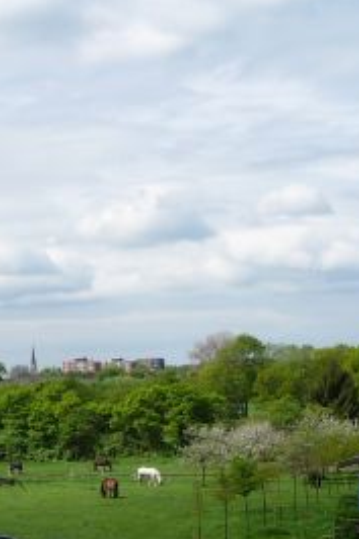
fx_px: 1408
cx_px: 95
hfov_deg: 14.5
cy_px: 567
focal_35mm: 94
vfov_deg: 20.8
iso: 100
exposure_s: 1/1000
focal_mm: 5
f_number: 3.4
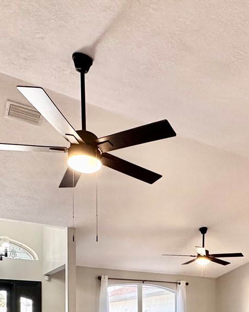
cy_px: 325
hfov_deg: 37.6
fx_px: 360
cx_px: 176
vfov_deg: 40.0
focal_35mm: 39
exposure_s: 1/120
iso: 200
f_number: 2.2
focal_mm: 2.22
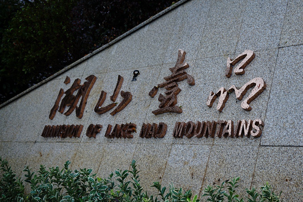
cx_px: 152
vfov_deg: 37.9
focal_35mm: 35
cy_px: 101
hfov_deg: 54.4
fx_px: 295
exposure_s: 1/80
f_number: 4.5
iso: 100
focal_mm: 35
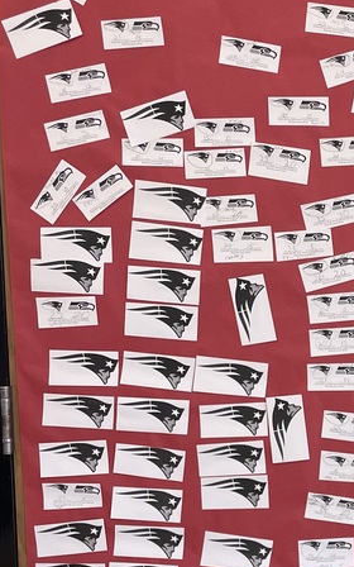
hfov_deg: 19.3
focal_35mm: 63
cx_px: 435
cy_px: 392
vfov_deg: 32.1
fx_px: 972
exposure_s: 1/120
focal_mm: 4.2
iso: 100
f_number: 1.6
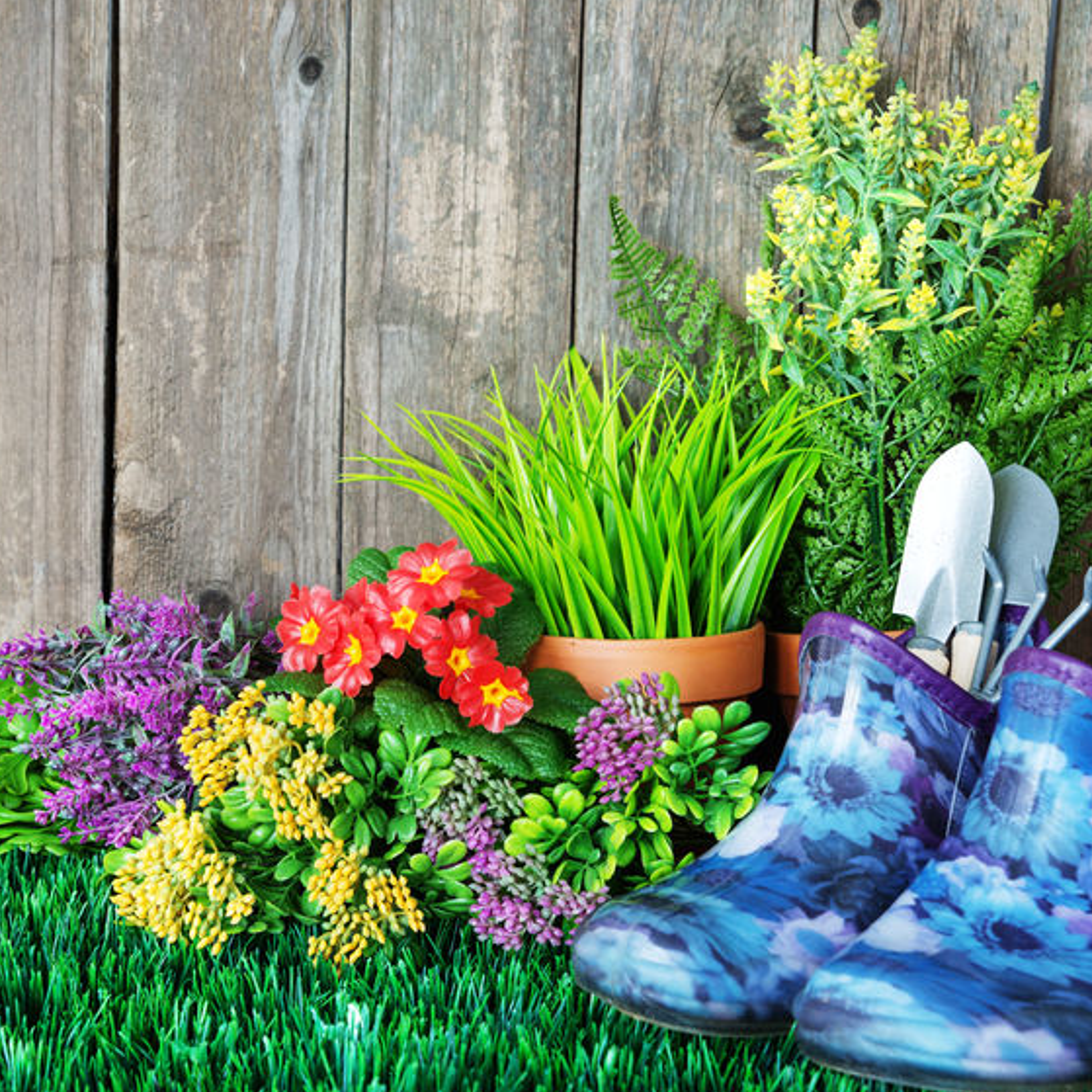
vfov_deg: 20.4
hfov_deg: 20.3
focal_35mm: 85
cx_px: 314
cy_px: 548
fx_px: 3034
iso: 200
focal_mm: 66
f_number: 8
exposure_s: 1/20
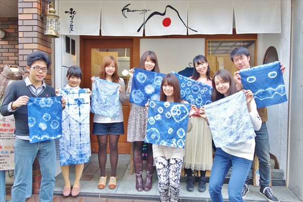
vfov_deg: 43.6
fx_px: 252
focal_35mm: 30
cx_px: 152
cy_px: 101
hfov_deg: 61.9
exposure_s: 1/60
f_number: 2.2
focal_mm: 11.18
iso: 125
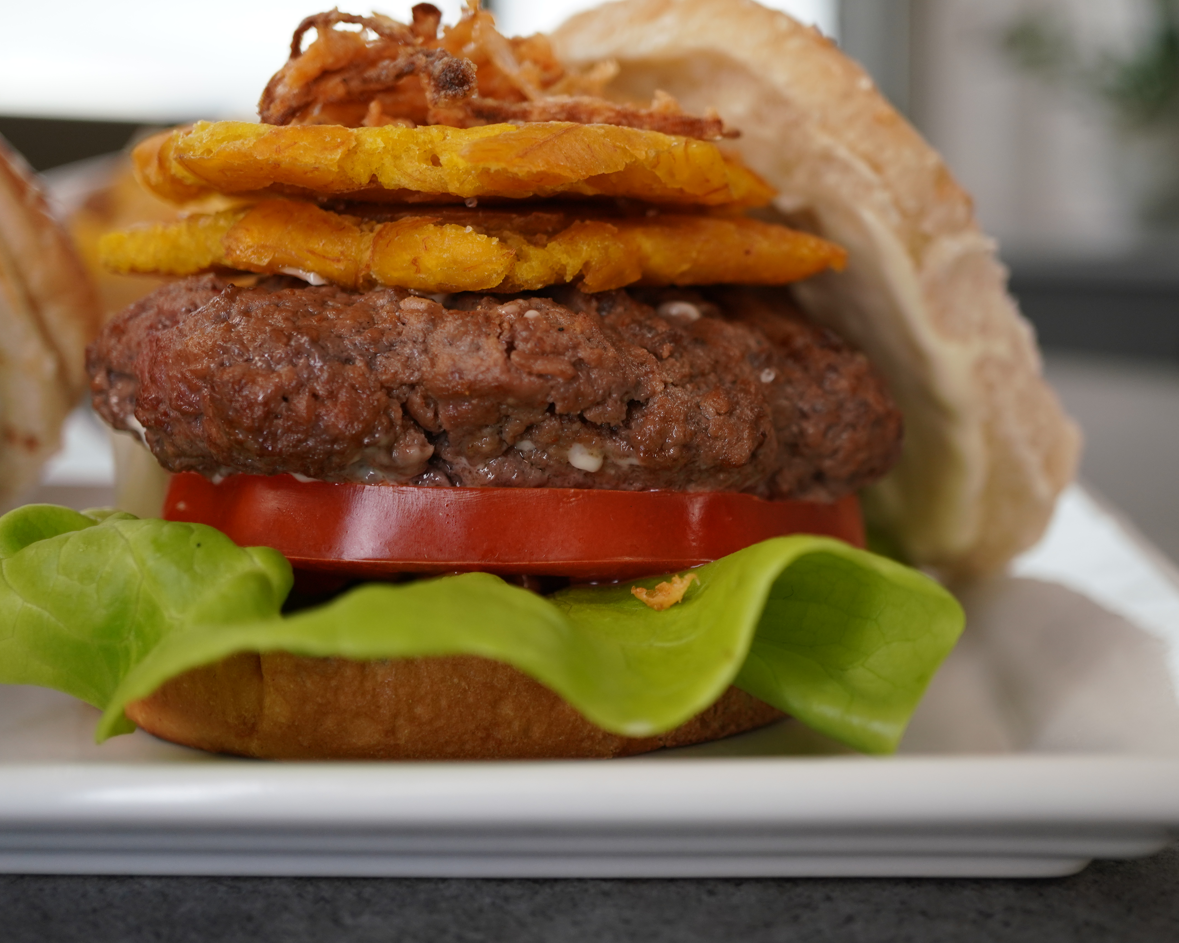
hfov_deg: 36.6
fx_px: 1779
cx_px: 685
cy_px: 475
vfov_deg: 29.7
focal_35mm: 51
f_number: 3.5
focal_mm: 30
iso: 400
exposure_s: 1/320
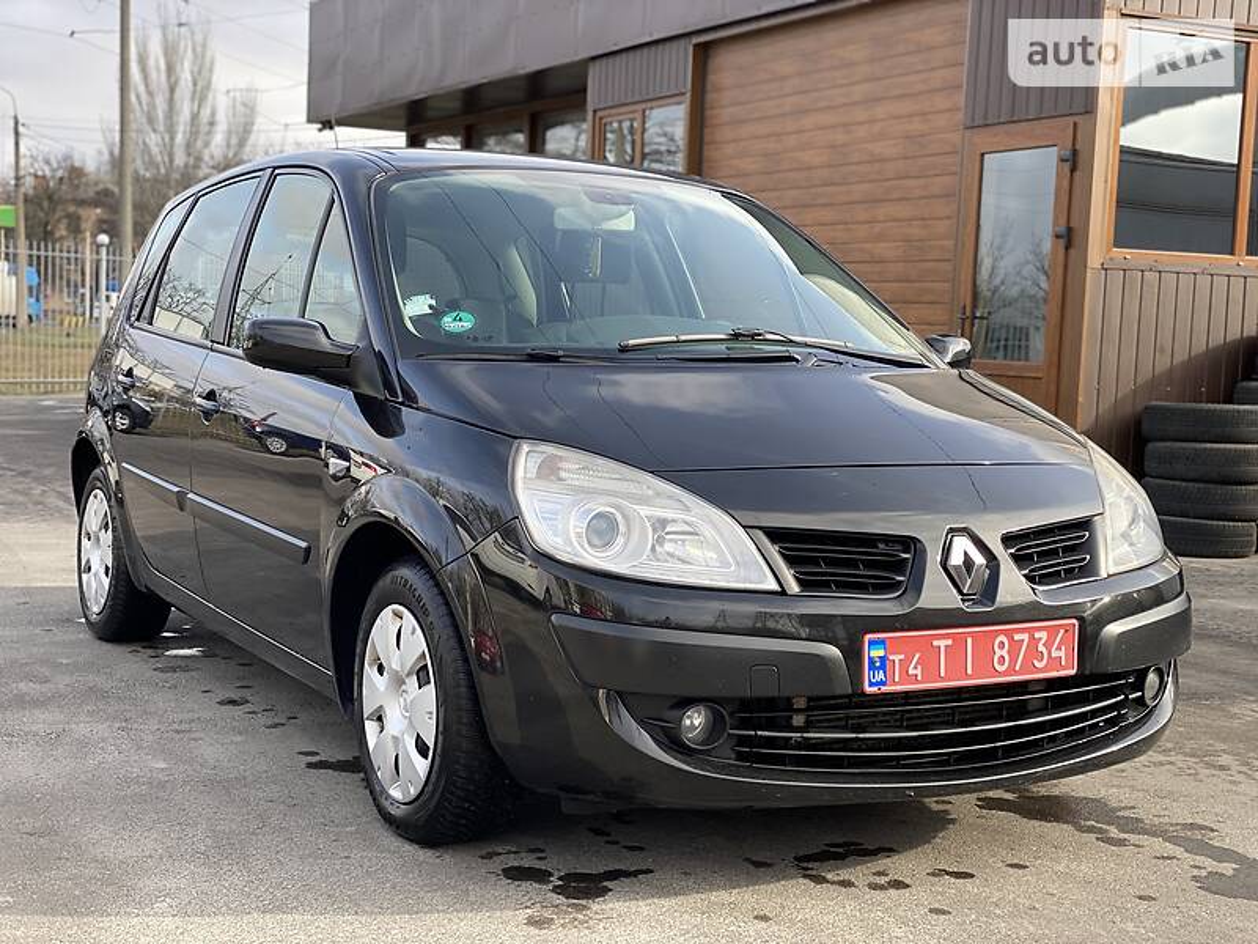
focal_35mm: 52
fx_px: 1890
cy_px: 472
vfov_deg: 28.0
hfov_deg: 36.8
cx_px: 629
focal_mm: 6
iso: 20
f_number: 2
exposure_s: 1/282
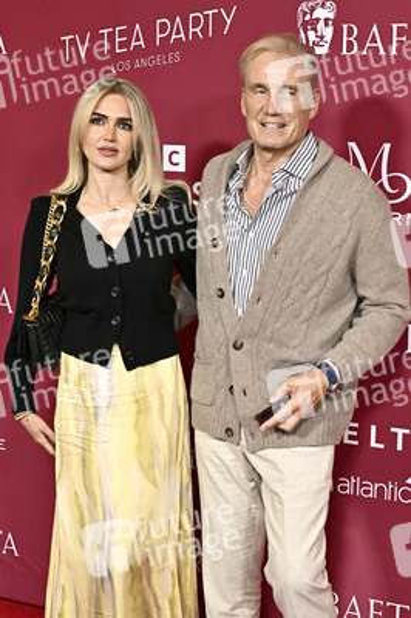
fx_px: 755
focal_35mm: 44
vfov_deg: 44.5
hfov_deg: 30.5
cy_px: 309
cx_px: 206
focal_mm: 44
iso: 3200
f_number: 7.1
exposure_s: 1/320
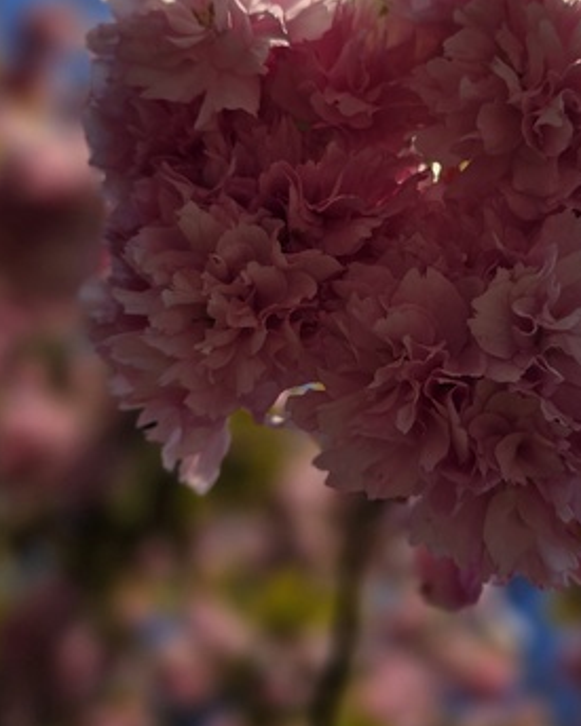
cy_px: 271
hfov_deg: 37.0
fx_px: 860
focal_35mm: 40
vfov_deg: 45.4
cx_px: 372
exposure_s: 1/667
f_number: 1.7
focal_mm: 6.3
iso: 12
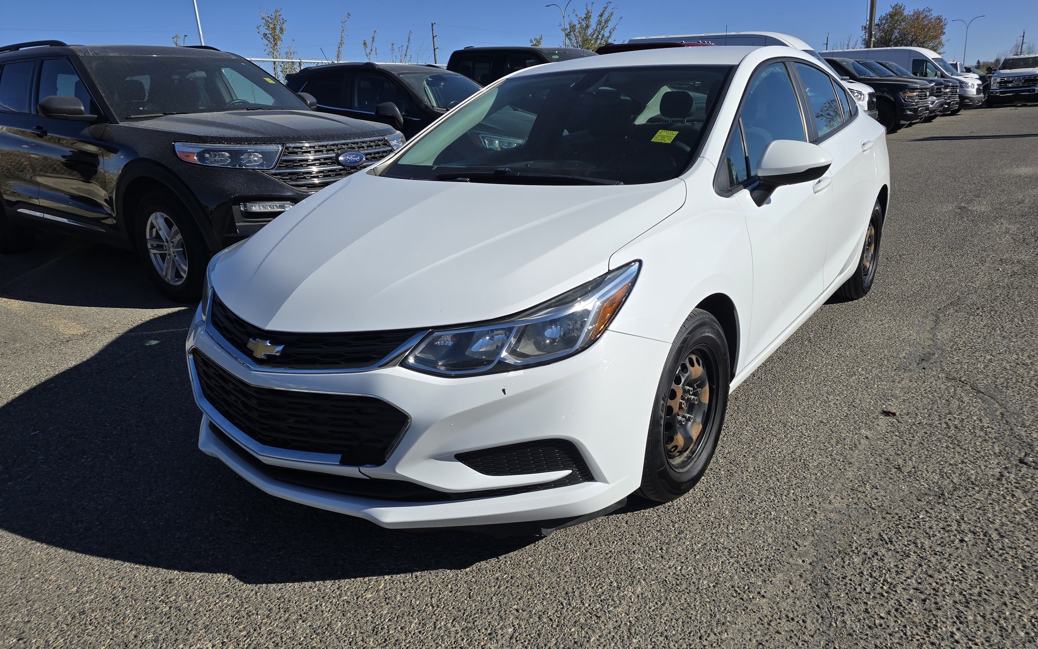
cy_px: 348
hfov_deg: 72.5
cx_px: 516
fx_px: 707
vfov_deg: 49.2
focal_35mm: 25
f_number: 1.7
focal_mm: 6.3
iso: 12
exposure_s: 1/1139
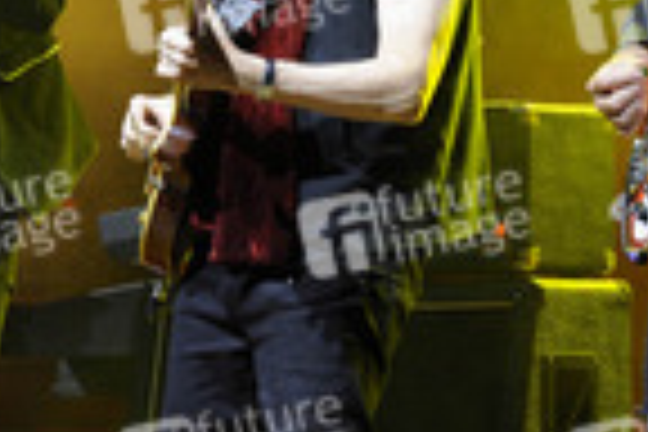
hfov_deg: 3.7
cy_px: 112
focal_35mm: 561
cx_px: 292
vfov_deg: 2.5
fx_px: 10097
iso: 1600
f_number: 5
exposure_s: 1/160
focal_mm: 180
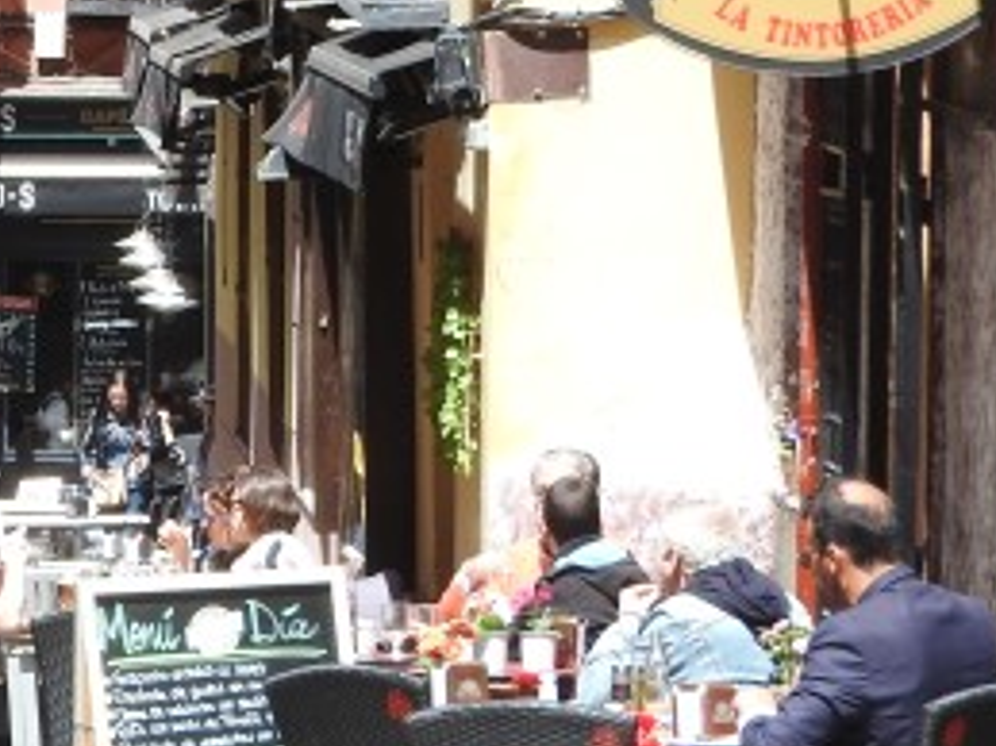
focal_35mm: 355
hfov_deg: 5.6
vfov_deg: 4.2
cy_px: 242
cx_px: -308
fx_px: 10210
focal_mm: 20.6
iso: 100
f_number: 5
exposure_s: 1/250
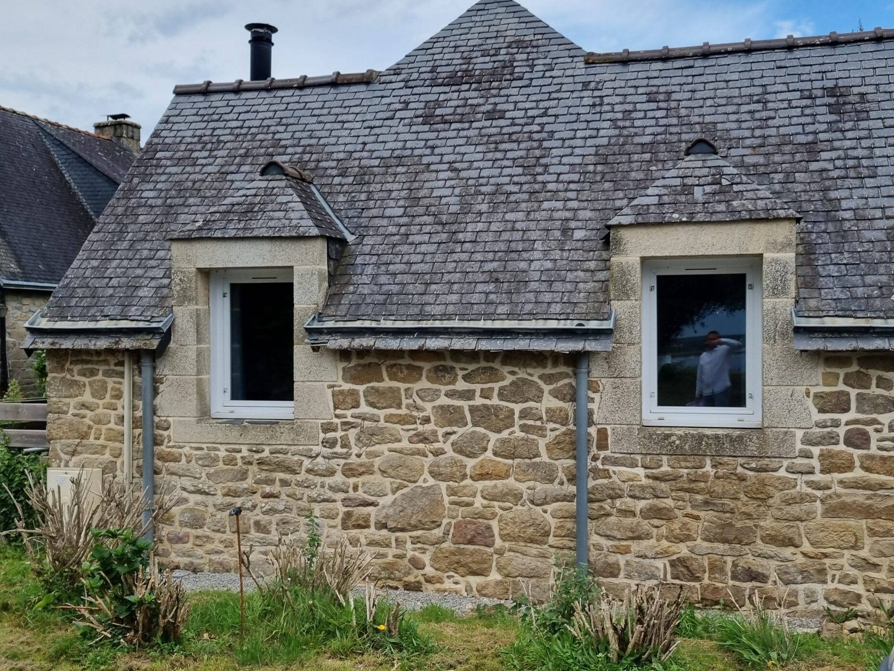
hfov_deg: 51.2
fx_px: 930
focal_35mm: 36
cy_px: 357
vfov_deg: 39.6
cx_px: 502
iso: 50
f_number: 1.8
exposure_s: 1/1512
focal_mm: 5.4
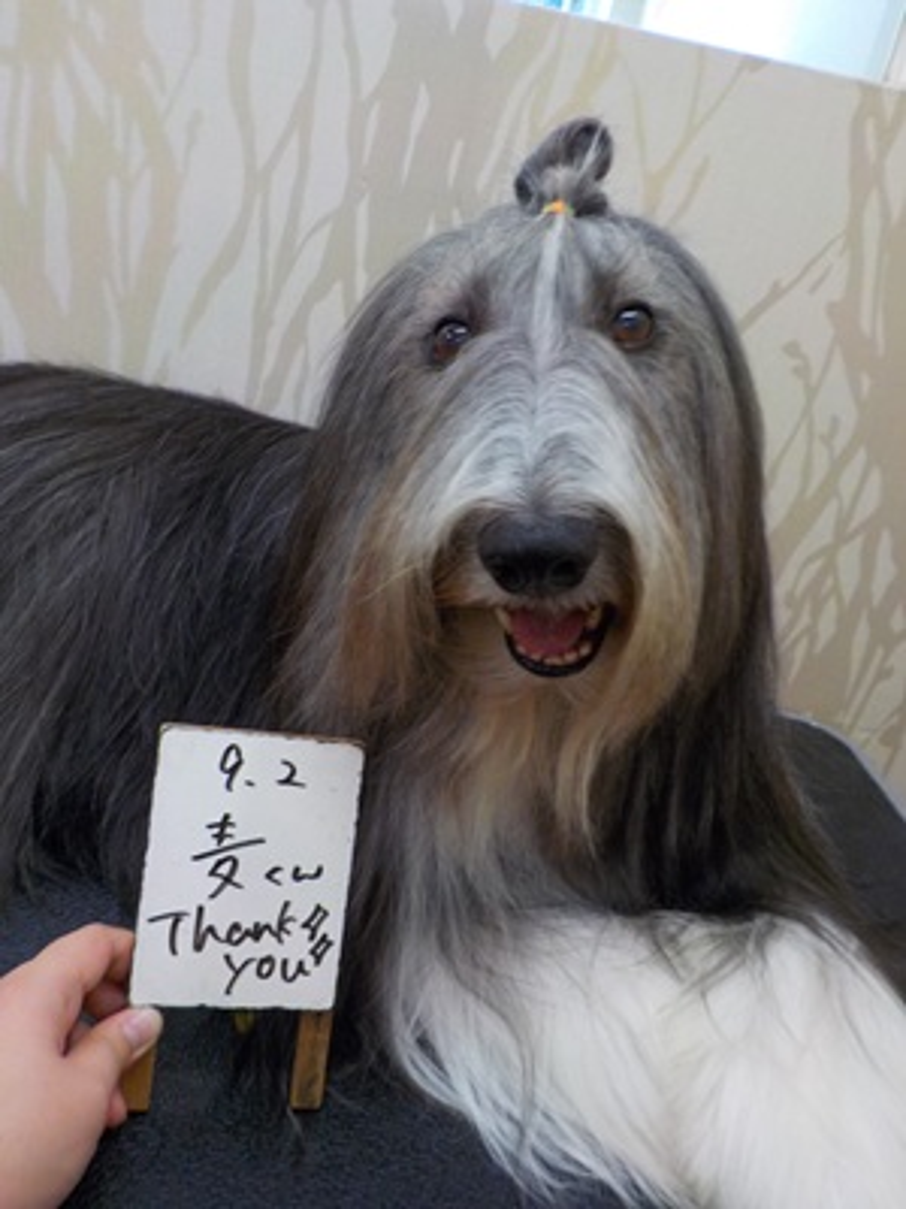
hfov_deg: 46.8
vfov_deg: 60.0
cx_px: 453
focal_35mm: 30
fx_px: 1047
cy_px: 604
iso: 160
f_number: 3.3
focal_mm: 4.1
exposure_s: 1/30
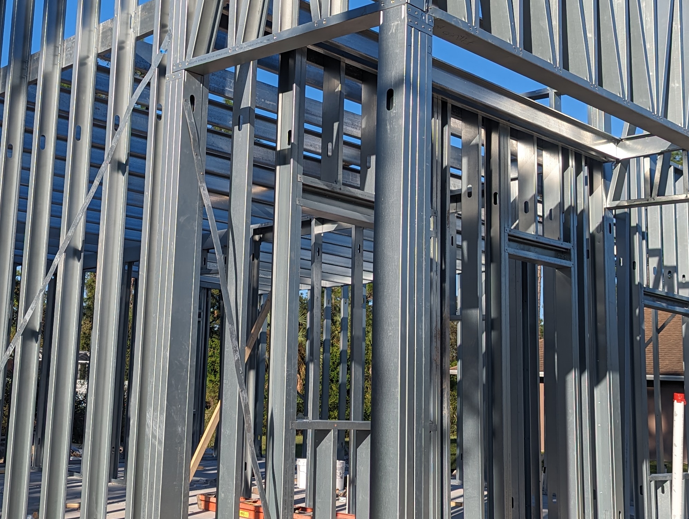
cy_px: 193
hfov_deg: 38.6
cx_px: 262
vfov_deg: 29.6
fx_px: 977
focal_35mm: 49
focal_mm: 6.81
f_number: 1.85
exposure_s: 1/1887
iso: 42
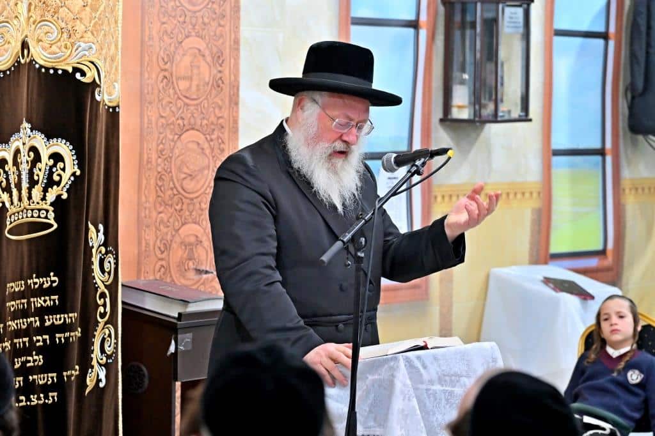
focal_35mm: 136
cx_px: 328
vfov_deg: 10.1
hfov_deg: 15.1
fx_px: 2474
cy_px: 218
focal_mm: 91
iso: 1000
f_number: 4
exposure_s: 1/200
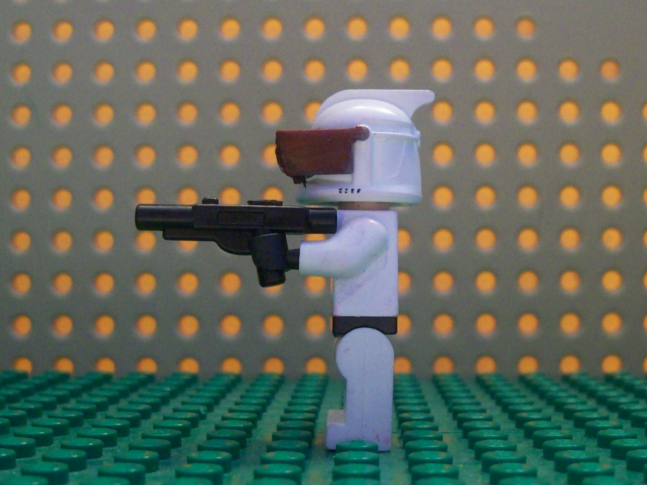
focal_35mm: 62
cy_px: 244
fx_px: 1159
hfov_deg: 31.2
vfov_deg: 23.7
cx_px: 363
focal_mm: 6
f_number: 2.7
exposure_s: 1/8
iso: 200
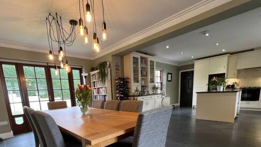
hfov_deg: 95.6
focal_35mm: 17
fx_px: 118
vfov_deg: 59.8
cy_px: 113
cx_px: 117
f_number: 1.8
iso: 250
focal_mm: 1.57
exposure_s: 1/50
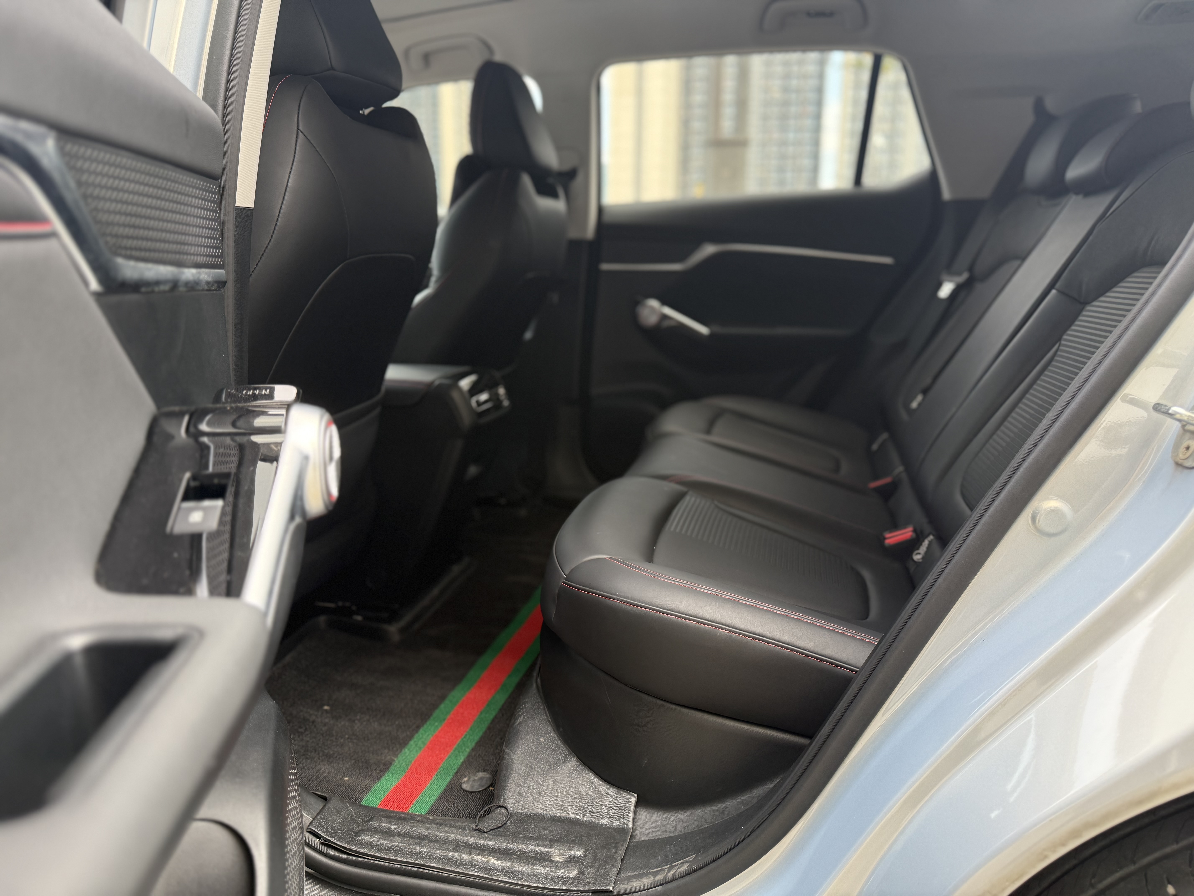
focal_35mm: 24
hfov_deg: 71.6
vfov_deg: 56.8
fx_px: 828
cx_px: 597
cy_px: 448
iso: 125
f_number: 1.78
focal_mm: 6.76
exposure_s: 1/234
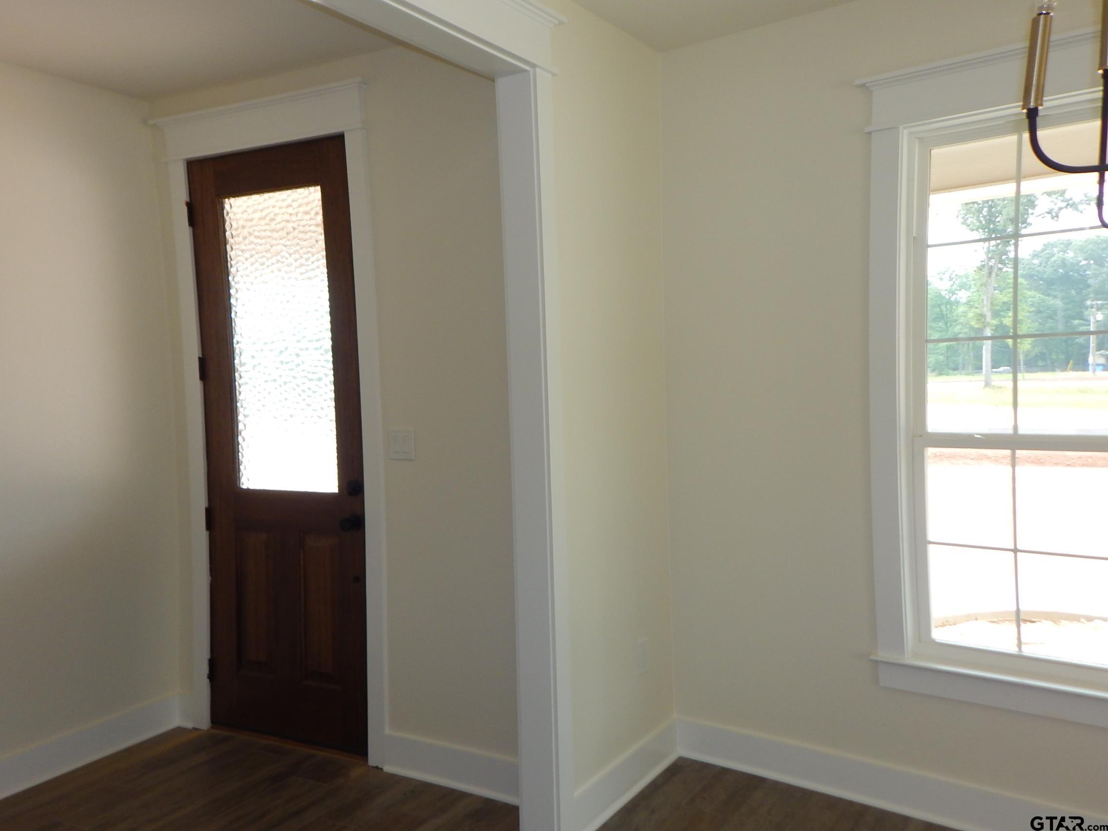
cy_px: 416
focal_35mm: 22
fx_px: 704
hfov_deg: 76.4
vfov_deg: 61.1
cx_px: 554
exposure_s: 1/100
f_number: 3
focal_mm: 4
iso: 125
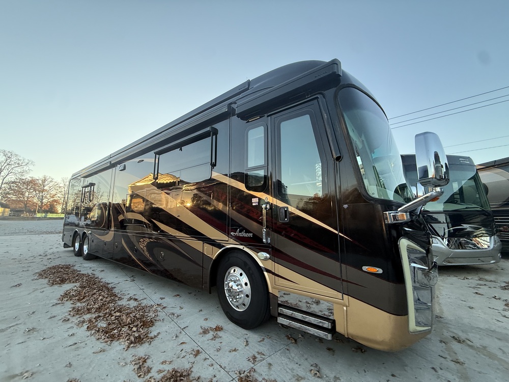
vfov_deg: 85.7
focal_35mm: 14
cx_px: 254
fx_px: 206
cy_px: 191
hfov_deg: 102.1
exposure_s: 1/146
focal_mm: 2.22
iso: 64
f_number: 2.2
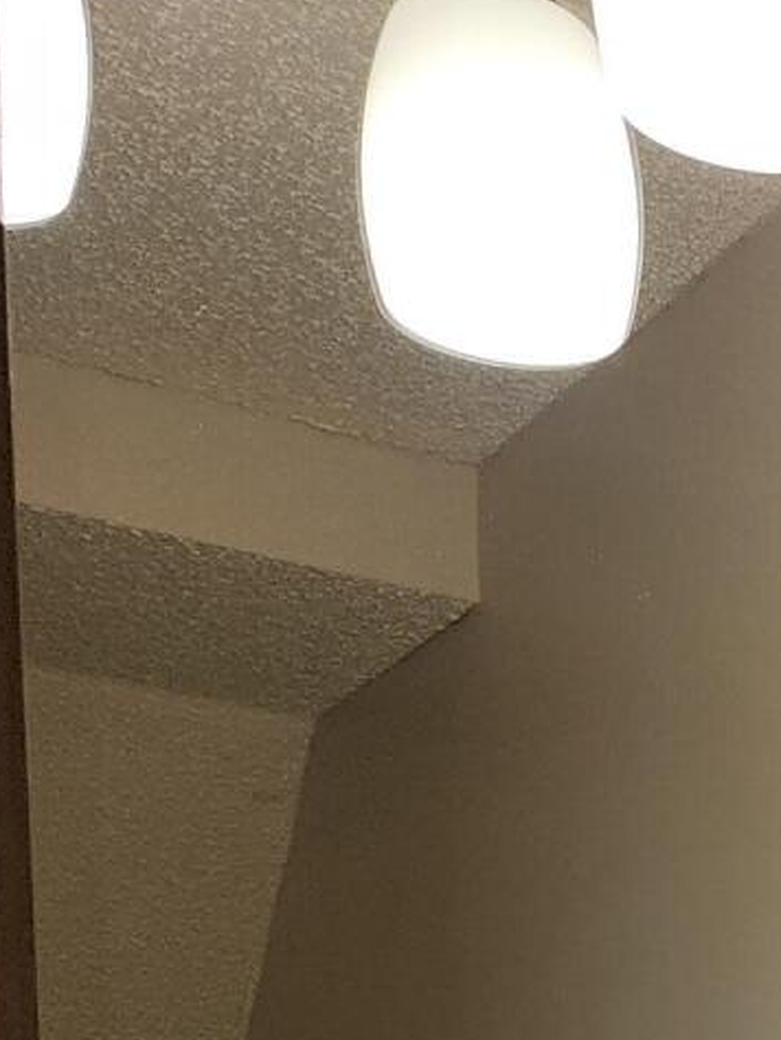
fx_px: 2915
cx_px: 1582
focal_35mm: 97
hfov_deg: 13.1
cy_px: 1845
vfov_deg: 16.9
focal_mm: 6.4
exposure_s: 1/120
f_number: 1.8
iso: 25
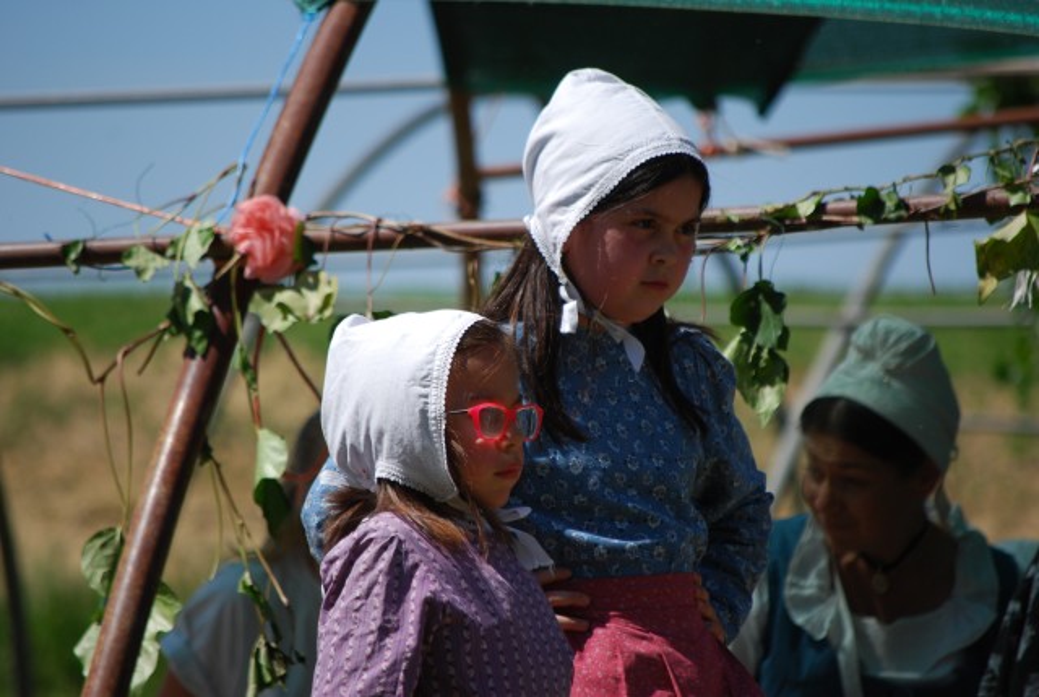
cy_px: 348
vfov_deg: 4.6
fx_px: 8672
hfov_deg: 6.9
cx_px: 520
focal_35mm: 300
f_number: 5.6
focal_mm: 200
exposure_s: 1/1000
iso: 200
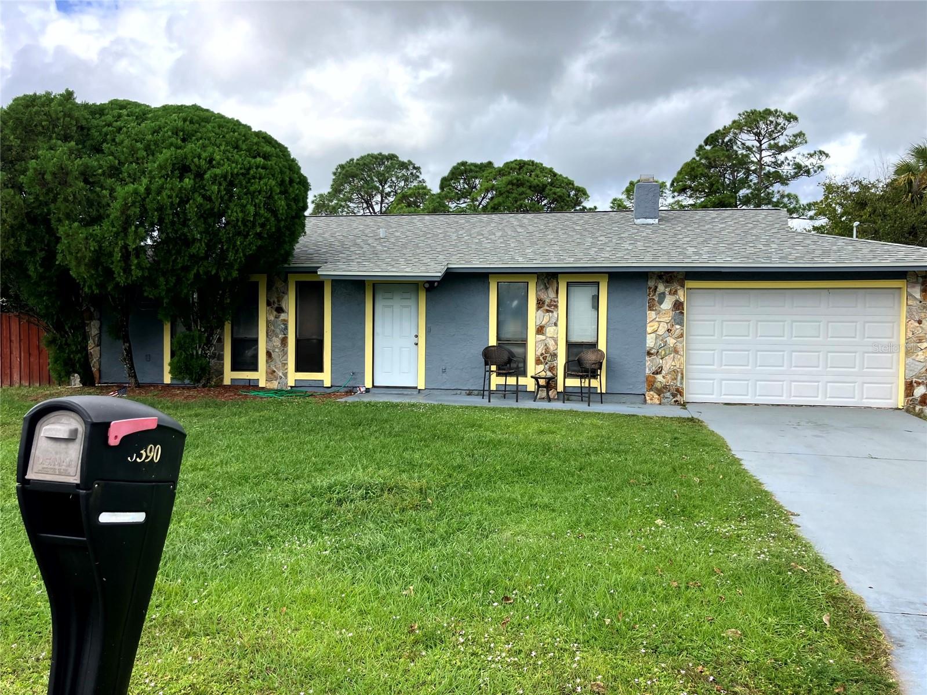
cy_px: 348
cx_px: 464
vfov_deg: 49.7
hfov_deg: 63.4
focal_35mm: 28
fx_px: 750
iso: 32
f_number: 1.8
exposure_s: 1/1312
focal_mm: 3.99
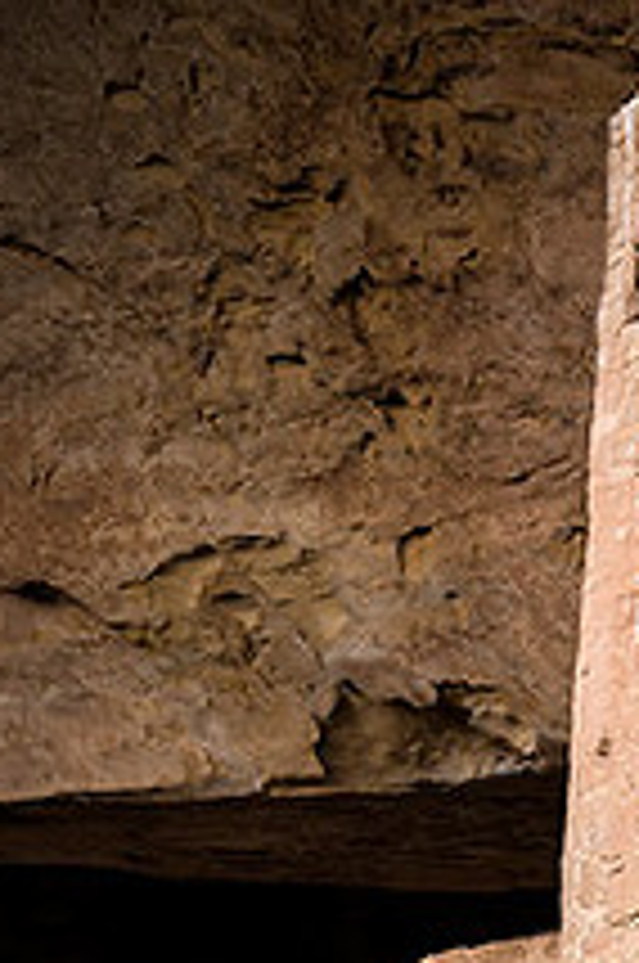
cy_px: 1233
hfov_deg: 3.9
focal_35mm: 350
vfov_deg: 5.9
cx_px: 767
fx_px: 9348
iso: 800
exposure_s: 1/200
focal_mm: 135
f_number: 6.7
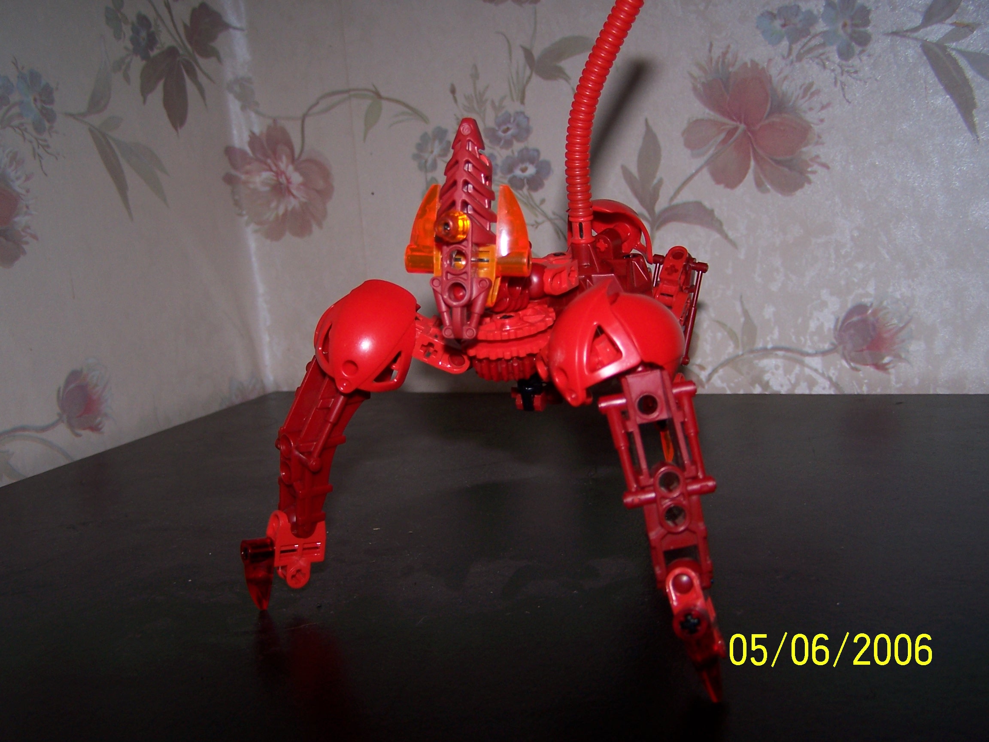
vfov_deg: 37.7
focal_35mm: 38
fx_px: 1086
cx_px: 494
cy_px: 371
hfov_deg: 49.0
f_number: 2.8
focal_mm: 6.3
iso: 80
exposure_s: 1/60
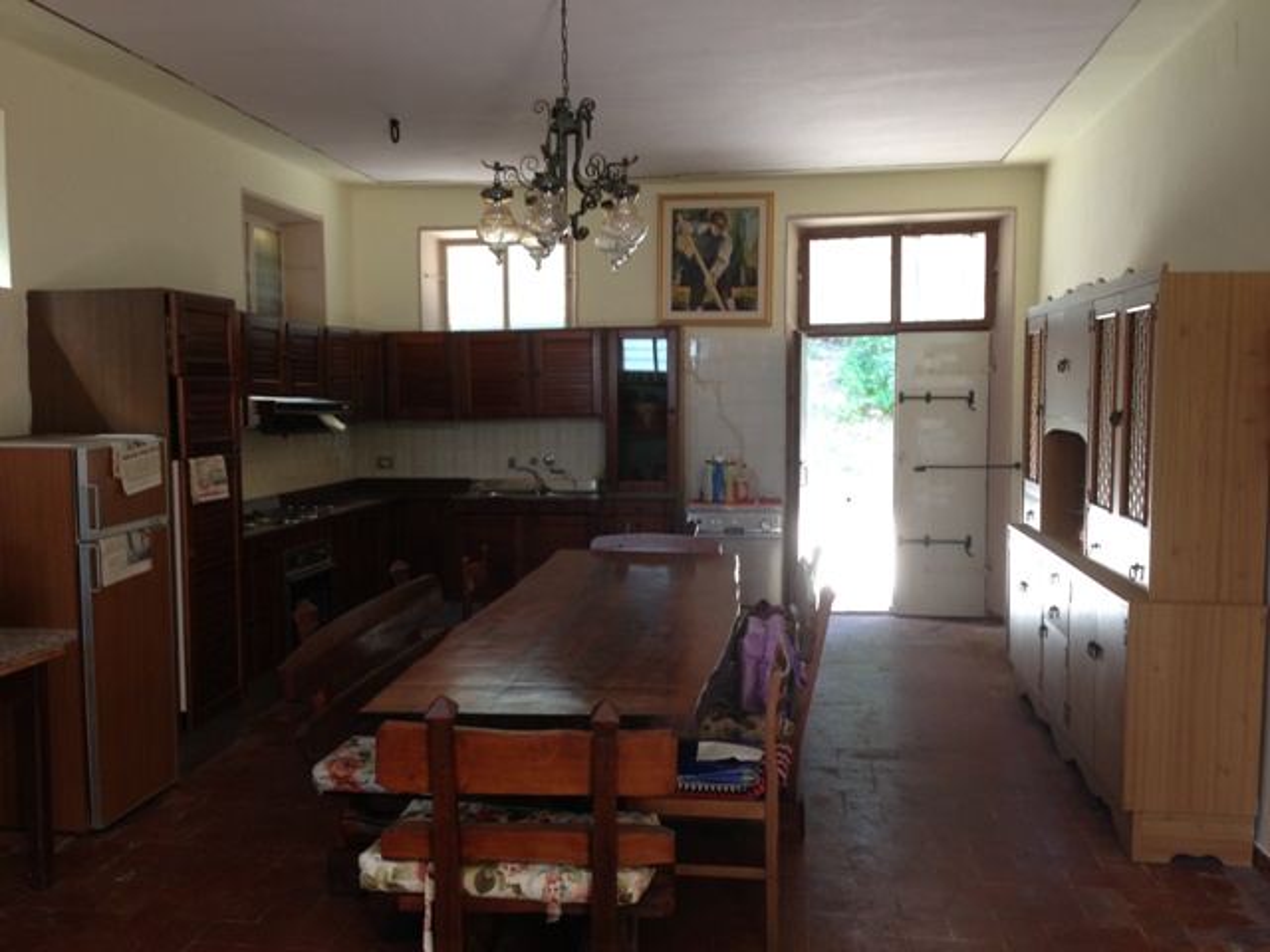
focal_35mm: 33
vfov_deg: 42.9
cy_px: 476
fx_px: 1211
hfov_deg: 55.4
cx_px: 635
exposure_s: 1/20
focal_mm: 4.13
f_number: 2.4
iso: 50
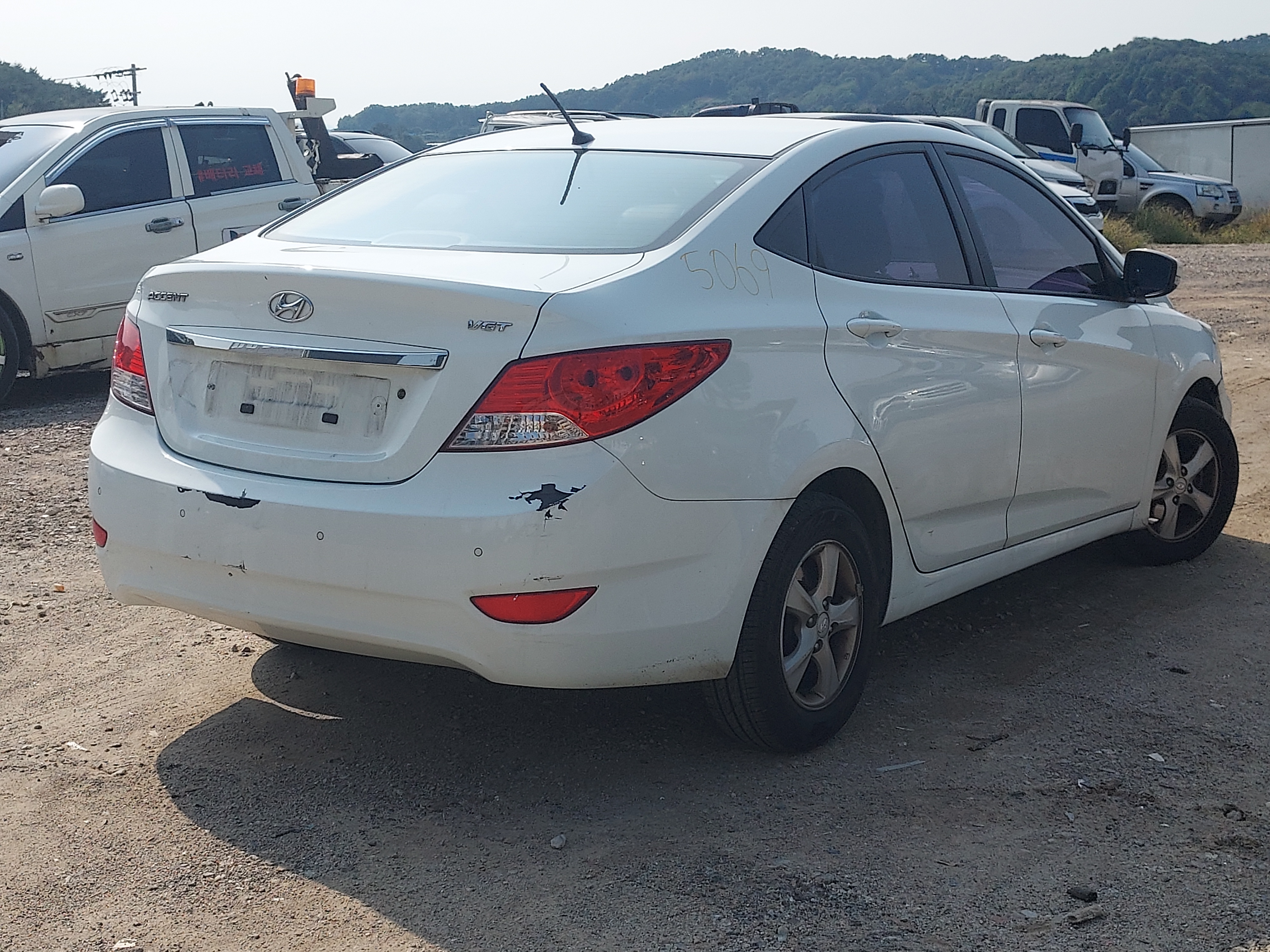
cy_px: 476
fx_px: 881
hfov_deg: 71.6
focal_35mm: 24
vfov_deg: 56.8
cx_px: 635
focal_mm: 4.6
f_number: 1.8
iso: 40
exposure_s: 1/1689
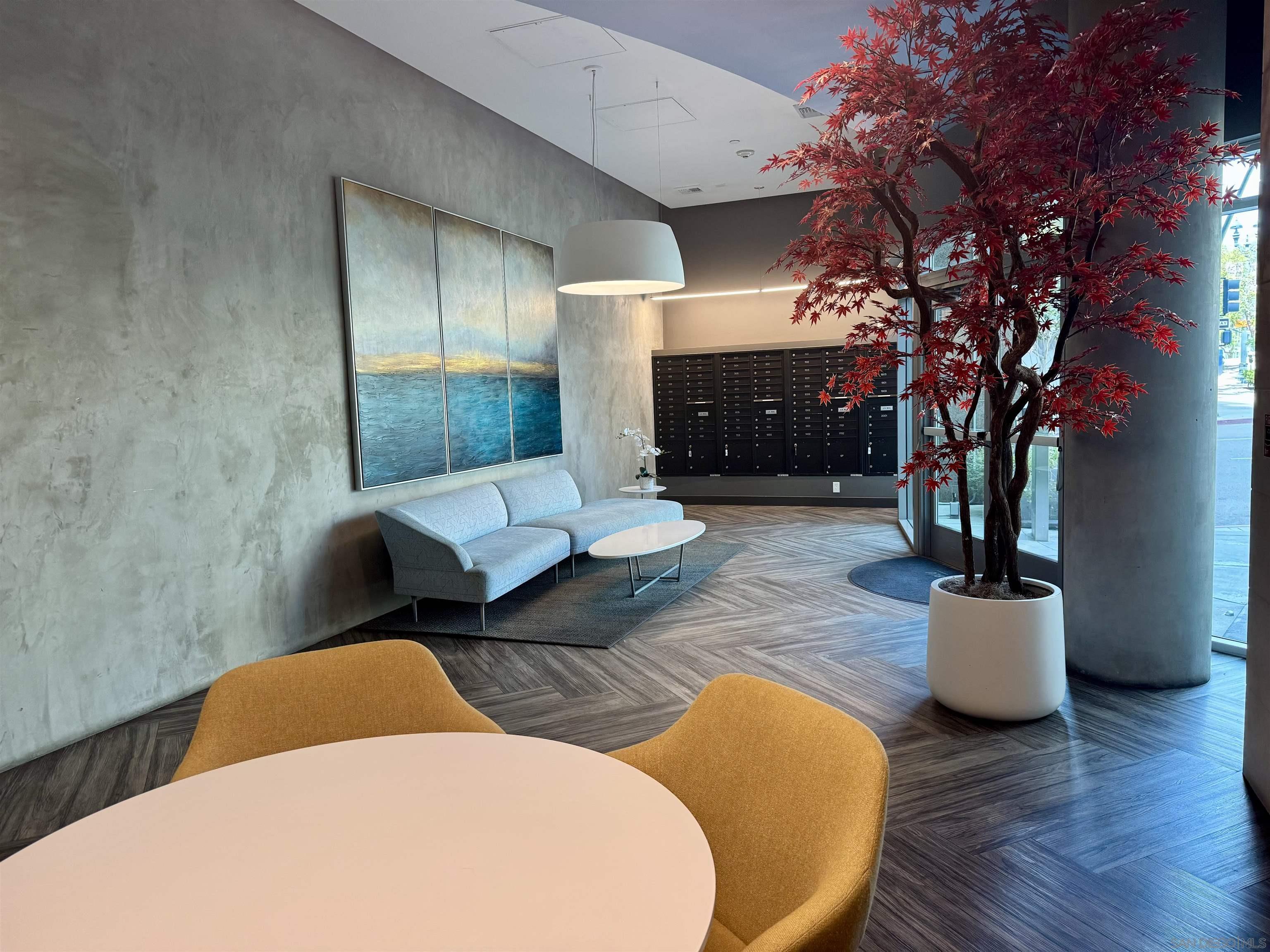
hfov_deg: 71.6
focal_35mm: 24
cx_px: 635
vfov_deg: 56.8
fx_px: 881
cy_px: 476
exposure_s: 1/120
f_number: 1.78
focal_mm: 6.76
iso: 200
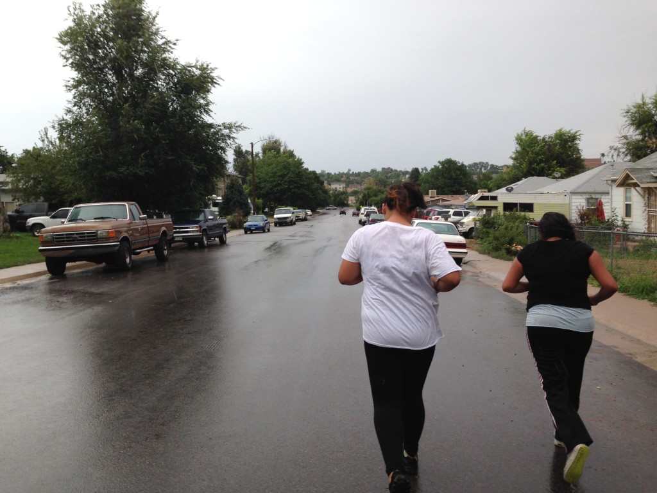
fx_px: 626
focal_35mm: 33
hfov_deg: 55.4
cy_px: 246
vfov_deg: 42.9
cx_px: 328
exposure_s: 1/448
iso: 50
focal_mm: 4.12
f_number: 2.4
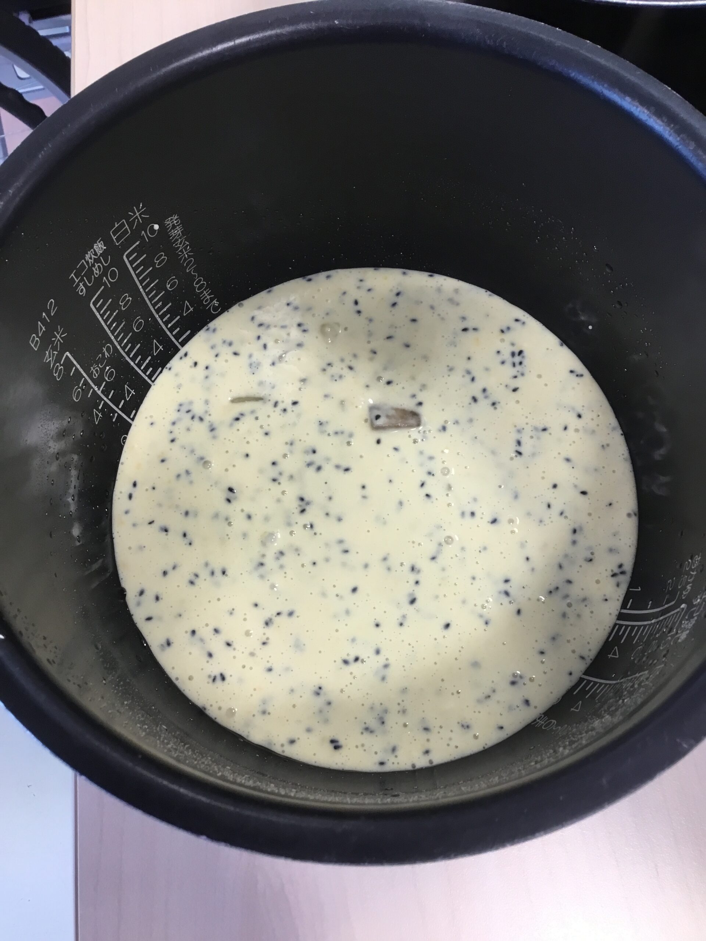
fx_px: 843
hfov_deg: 45.4
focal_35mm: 31
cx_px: 353
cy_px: 470
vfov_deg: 58.4
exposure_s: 1/30
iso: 50
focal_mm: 3.3
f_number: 2.4
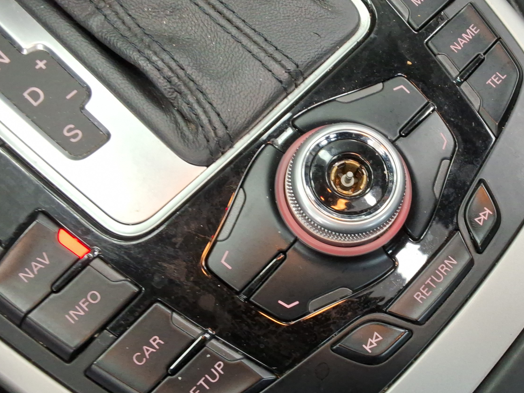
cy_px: 189
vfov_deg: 35.1
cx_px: 370
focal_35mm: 41
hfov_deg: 44.7
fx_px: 621
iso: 67
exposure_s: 1/40
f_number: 1.9
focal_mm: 2.91
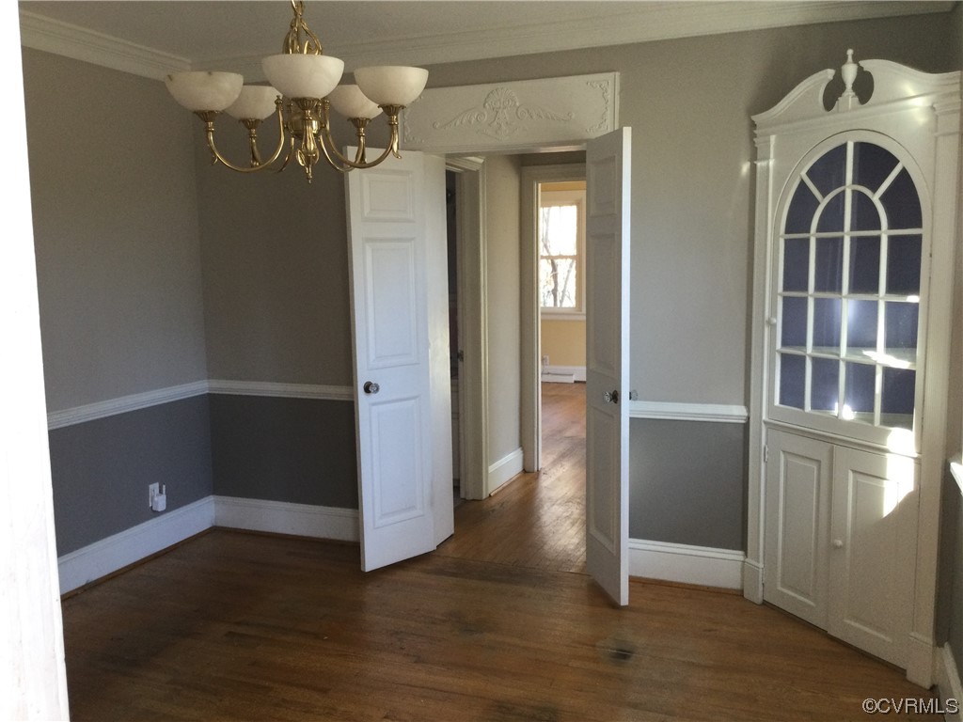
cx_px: 482
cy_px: 361
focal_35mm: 31
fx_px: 862
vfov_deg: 45.4
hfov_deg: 58.4
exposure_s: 1/30
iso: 80
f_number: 2.4
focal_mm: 3.3
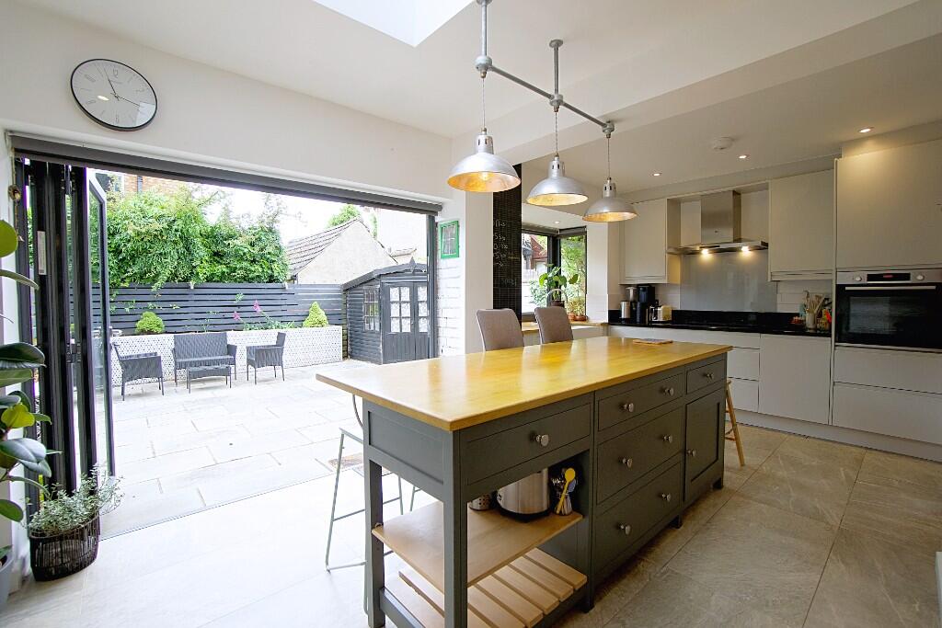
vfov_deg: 77.3
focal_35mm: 15
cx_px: 471
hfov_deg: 100.4
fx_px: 393
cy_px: 314
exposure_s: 1/60
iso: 100
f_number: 4
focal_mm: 10
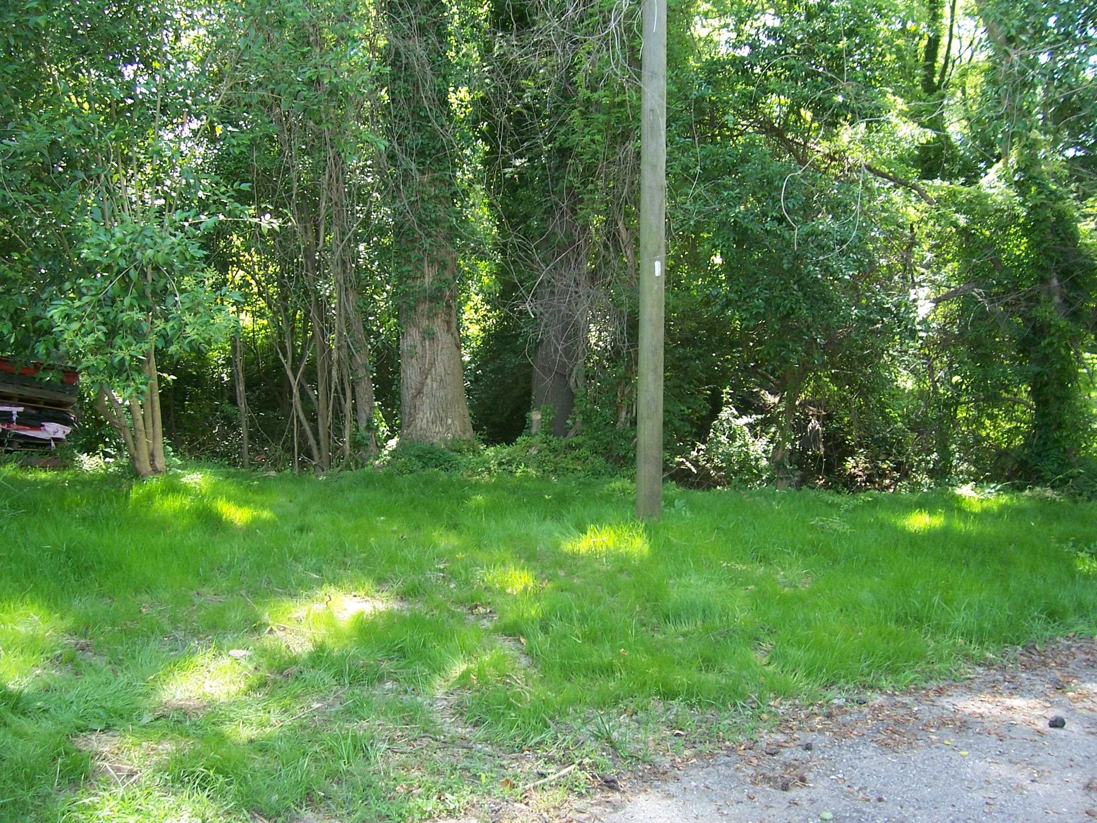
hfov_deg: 54.0
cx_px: 548
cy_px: 412
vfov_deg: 41.8
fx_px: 1077
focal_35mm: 34
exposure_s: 1/60
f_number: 2.7
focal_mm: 5.6
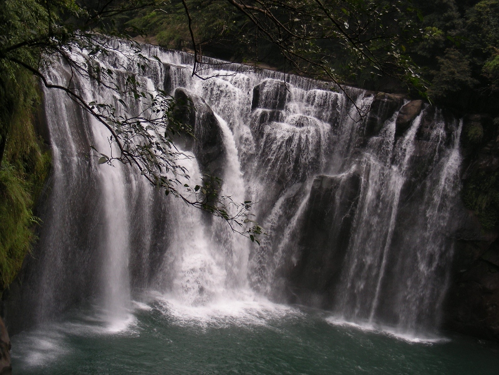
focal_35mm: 58
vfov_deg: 25.2
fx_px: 836
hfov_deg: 33.2
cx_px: 250
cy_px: 188
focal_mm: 9.7
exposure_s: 1/83
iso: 50
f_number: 3.5
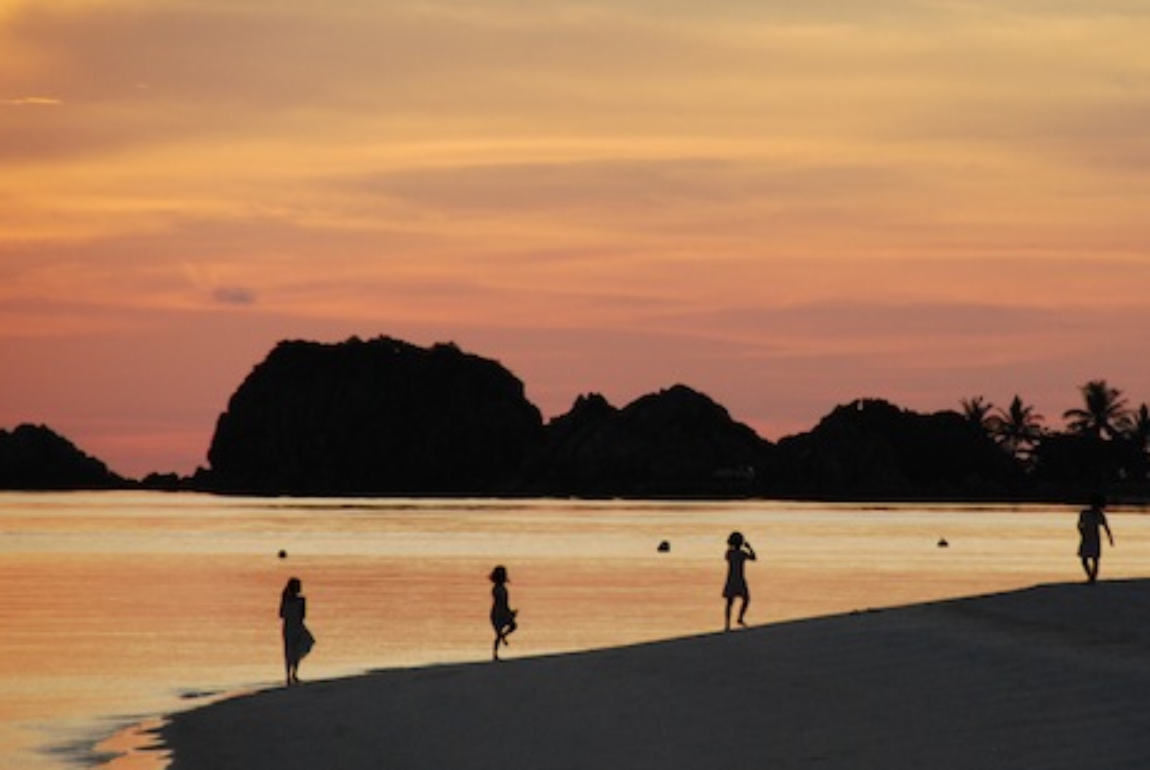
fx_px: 12506
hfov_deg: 5.3
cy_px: 350
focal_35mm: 391
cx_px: 720
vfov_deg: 3.5
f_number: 5.6
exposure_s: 1/500
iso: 800
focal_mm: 200
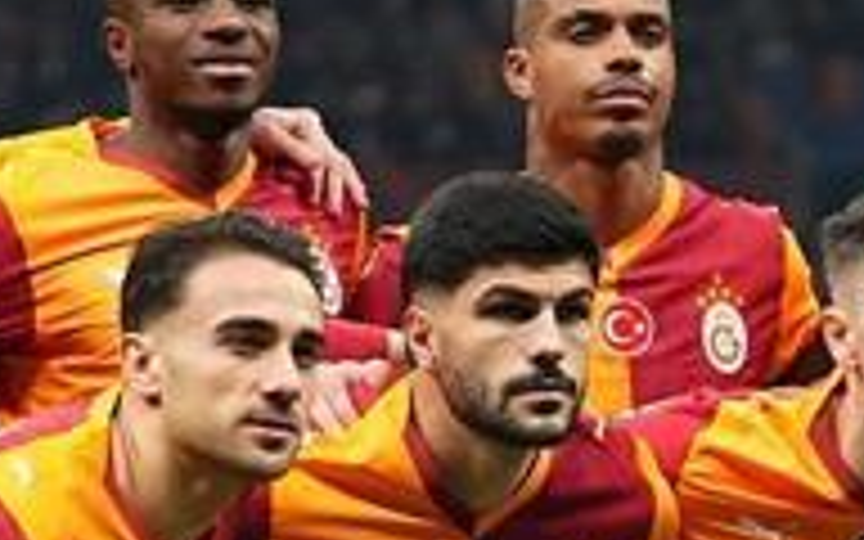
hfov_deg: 5.0
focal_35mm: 420
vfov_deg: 3.1
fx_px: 9890
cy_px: 772
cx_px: 576
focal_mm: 95
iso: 2000
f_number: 2.8
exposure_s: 1/1600
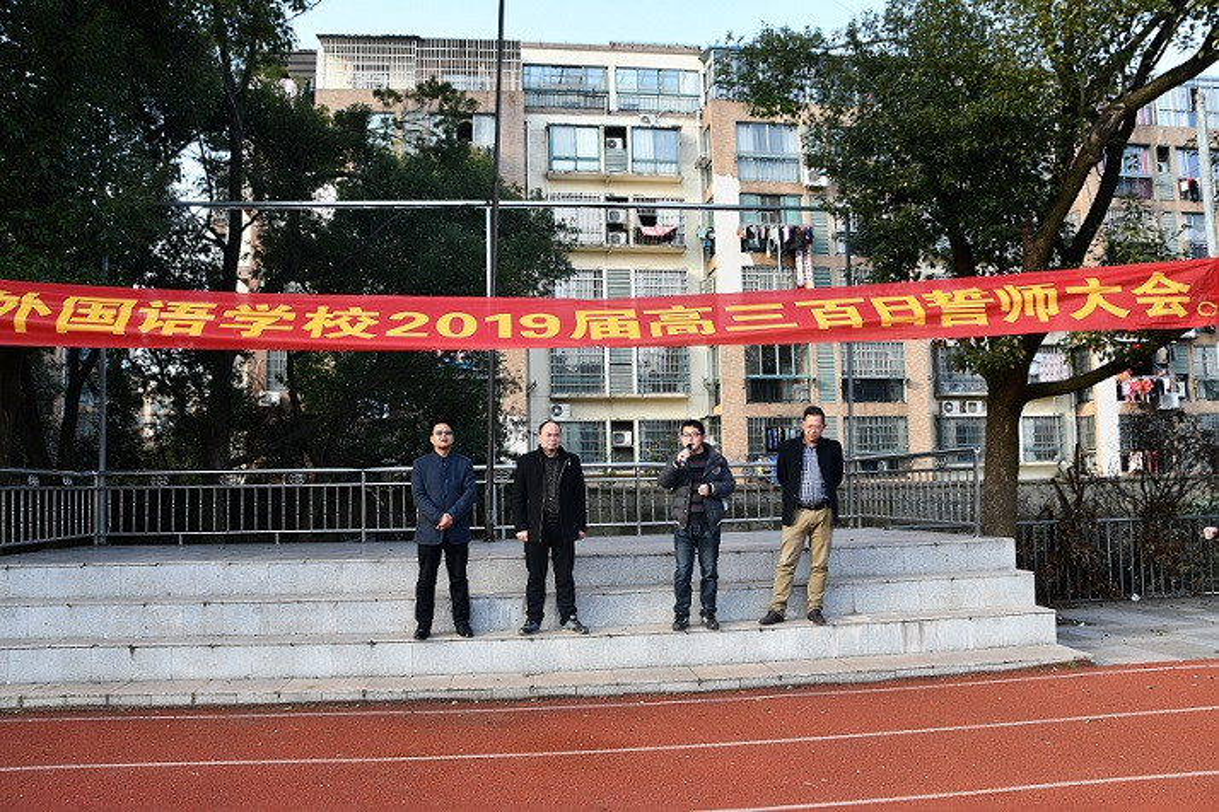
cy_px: 406
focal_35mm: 27
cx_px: 610
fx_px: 914
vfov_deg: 47.9
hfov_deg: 67.4
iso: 320
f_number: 7.1
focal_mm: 18
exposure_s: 1/200
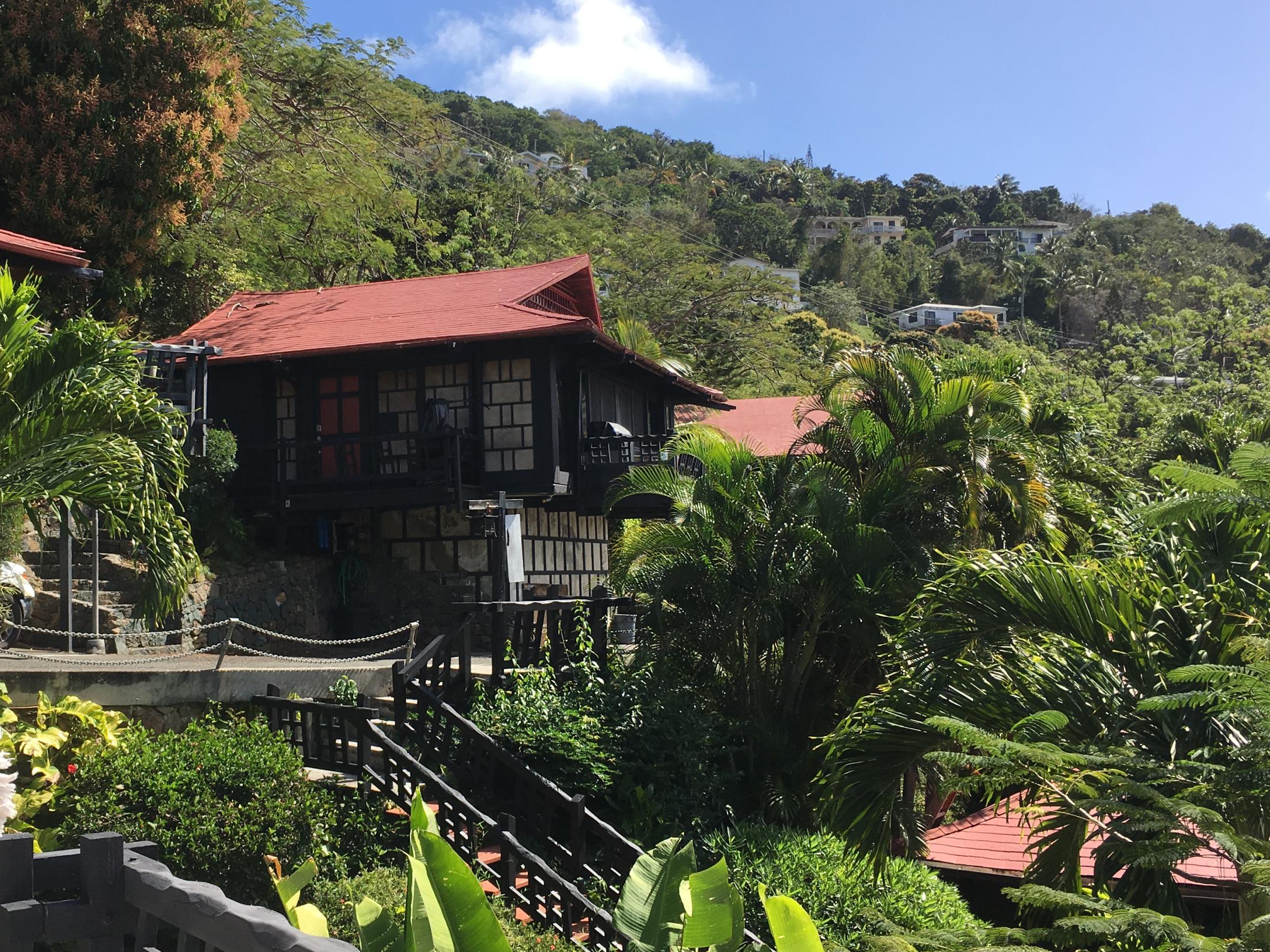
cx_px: 460
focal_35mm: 40
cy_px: 453
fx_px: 1467
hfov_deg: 46.3
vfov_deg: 35.9
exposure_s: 1/1202
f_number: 2.2
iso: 25
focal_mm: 4.15
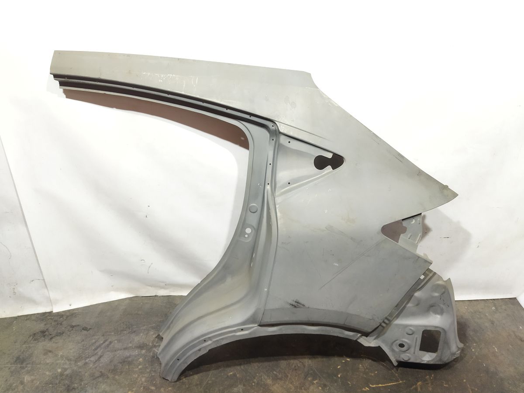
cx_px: 262
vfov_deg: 51.4
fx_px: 409
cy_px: 196
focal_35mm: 27
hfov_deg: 65.3
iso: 319
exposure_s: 1/50
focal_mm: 4.71
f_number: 1.79
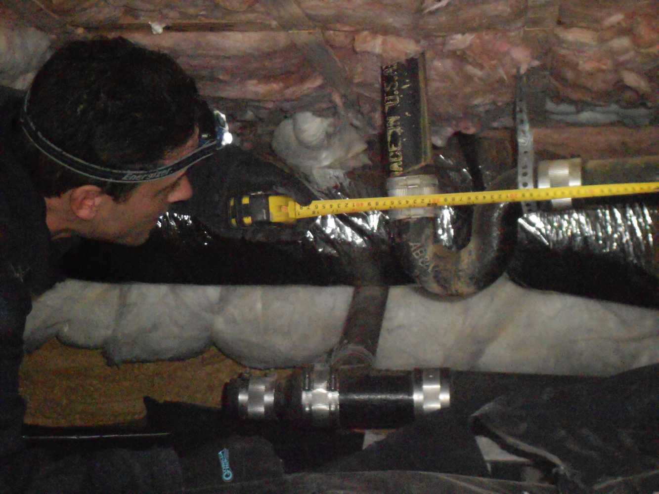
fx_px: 2475
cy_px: 247
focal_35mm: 130
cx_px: 330
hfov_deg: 15.2
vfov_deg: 11.4
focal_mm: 23
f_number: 6.5
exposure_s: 1/60
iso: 1600
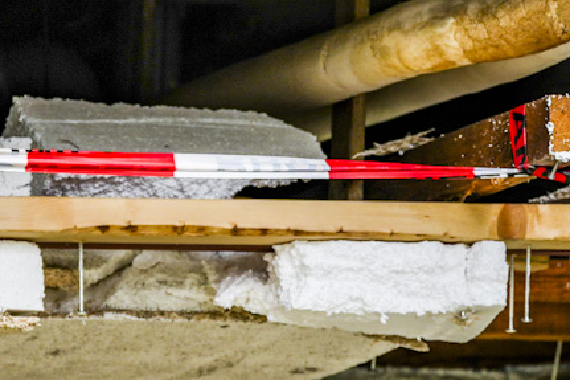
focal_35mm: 472
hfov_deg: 4.4
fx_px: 7470
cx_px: 138
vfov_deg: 2.9
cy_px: -40
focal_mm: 106
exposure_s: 1/800
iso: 100
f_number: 2.8
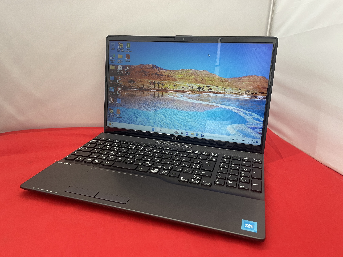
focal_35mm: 26
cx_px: 172
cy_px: 128
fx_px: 258
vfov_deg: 53.1
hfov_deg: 67.3
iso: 80
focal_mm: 4.2
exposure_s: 1/60
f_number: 1.6
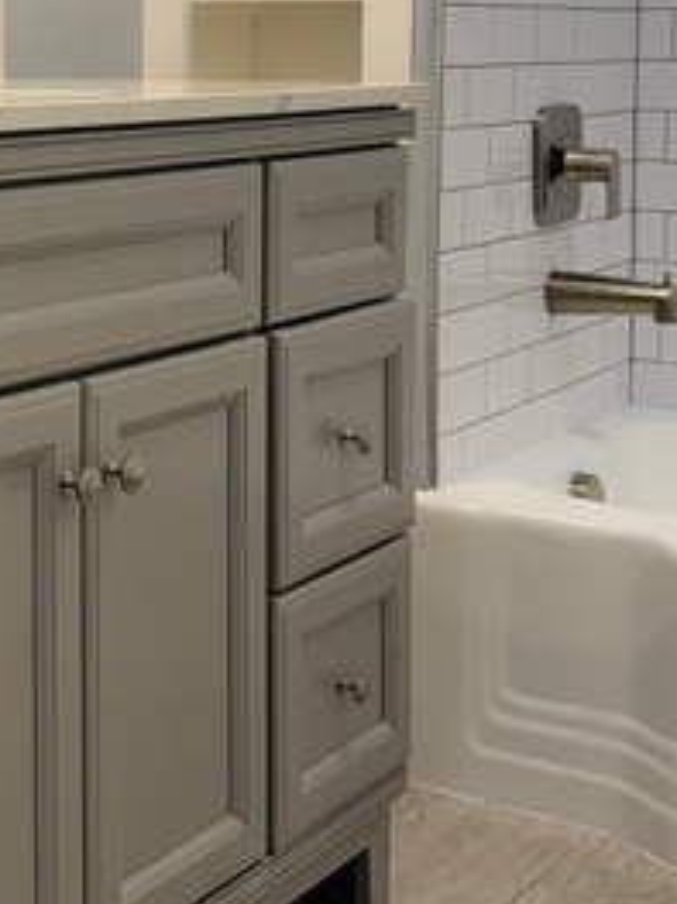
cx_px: -148
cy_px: 165
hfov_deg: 19.7
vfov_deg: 27.2
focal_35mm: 70
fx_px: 1827
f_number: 1.78
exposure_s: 1/120
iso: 125
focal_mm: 6.76
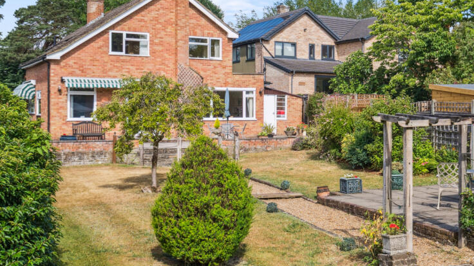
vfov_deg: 23.5
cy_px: 120
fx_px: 641
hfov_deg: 40.3
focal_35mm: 51
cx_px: 299
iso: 400
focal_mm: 35
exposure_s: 1/640
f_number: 7.1
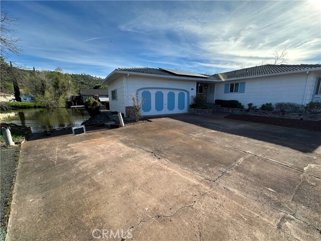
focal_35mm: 14
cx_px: 160
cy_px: 120
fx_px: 130
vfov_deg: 85.7
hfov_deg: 102.1
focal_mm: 2.22
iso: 40
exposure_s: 1/1052
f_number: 2.2
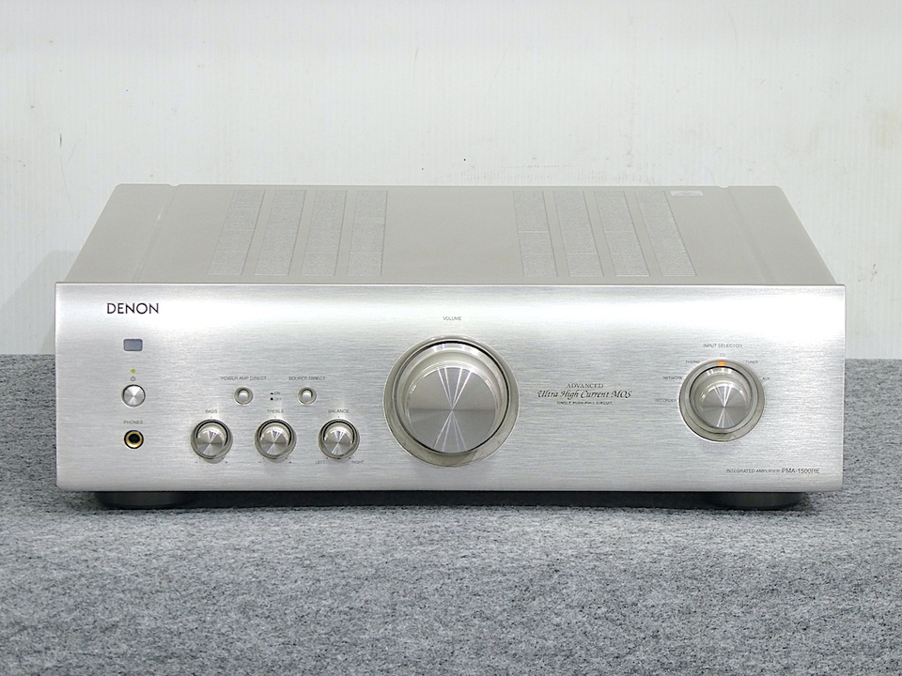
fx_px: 3726
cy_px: 338
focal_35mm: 143
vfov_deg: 10.4
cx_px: 451
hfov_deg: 13.8
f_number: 5.4
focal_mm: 25.6
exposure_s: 1/10
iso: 200
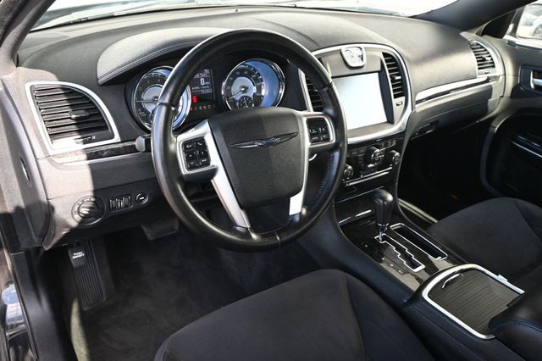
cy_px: 180
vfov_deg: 44.6
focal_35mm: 29
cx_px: 271
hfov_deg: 63.2
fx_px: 440
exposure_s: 1/160
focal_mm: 19.5
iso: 400
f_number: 3.8
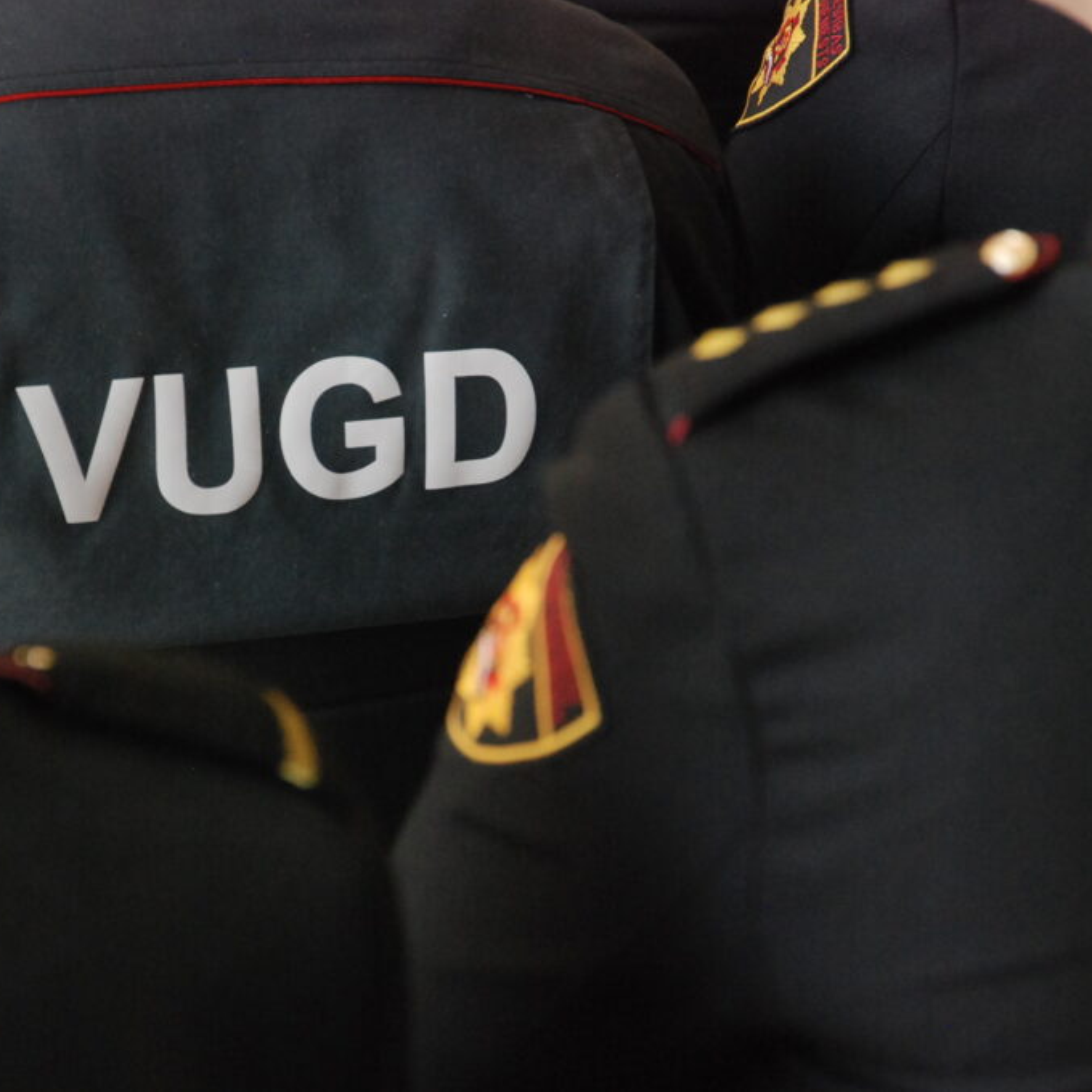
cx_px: 387
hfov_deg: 8.7
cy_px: 547
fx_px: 7197
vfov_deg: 8.7
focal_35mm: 202
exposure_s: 1/160
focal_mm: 105
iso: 1600
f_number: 5.6
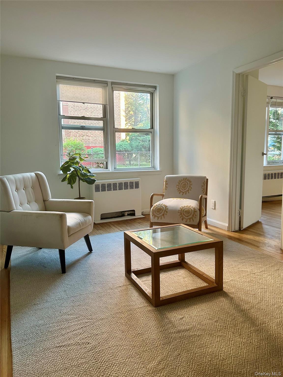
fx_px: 283
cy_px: 188
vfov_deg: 67.3
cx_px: 142
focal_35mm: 26
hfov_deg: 53.1
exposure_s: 1/94
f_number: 1.5
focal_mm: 5.7
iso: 125
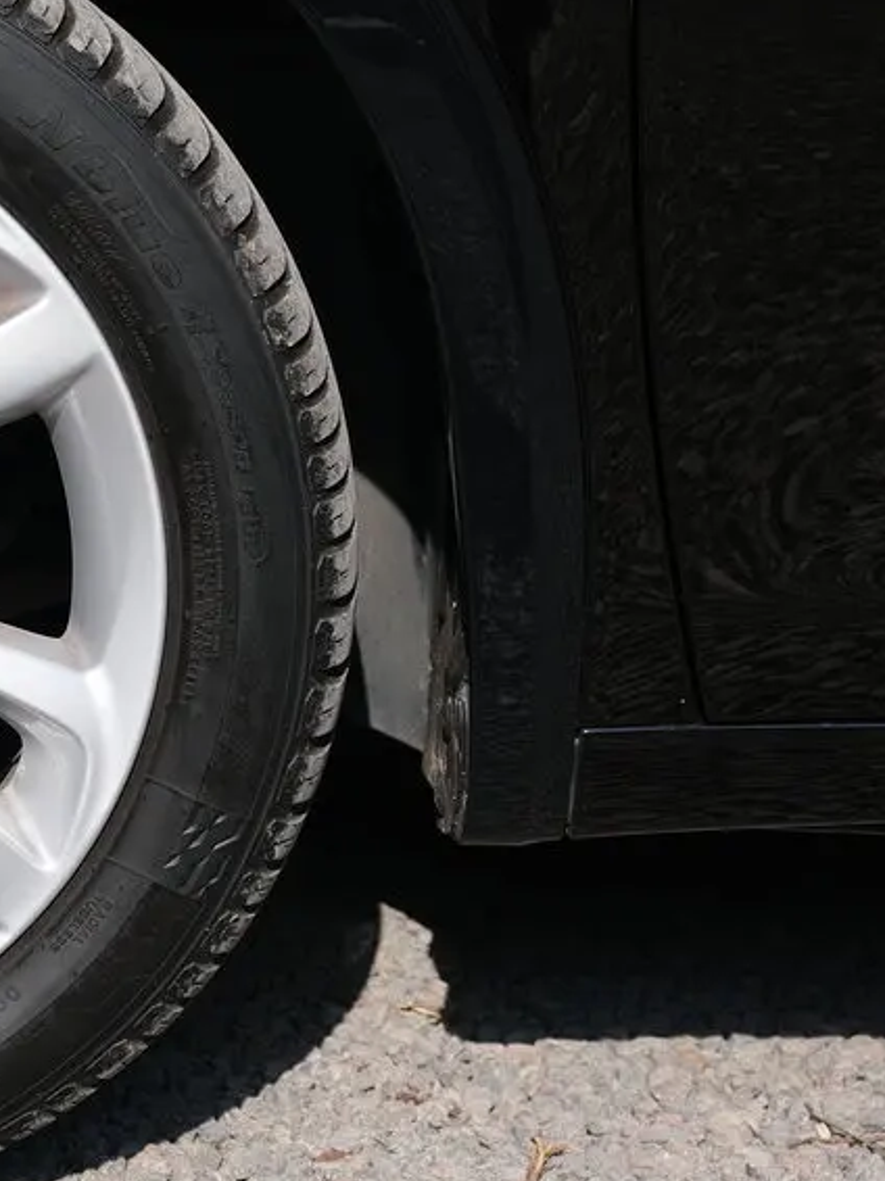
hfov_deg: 13.8
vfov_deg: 18.9
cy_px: 575
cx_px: -187
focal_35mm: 104
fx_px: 3548
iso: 320
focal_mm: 35.8
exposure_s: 1/950
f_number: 5.6
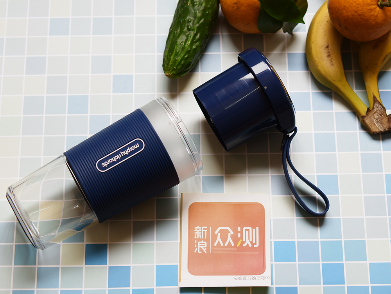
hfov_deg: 22.8
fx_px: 971
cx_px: 196
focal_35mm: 86
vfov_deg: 17.2
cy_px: 147
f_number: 3.5
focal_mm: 43
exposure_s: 1/160
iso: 200
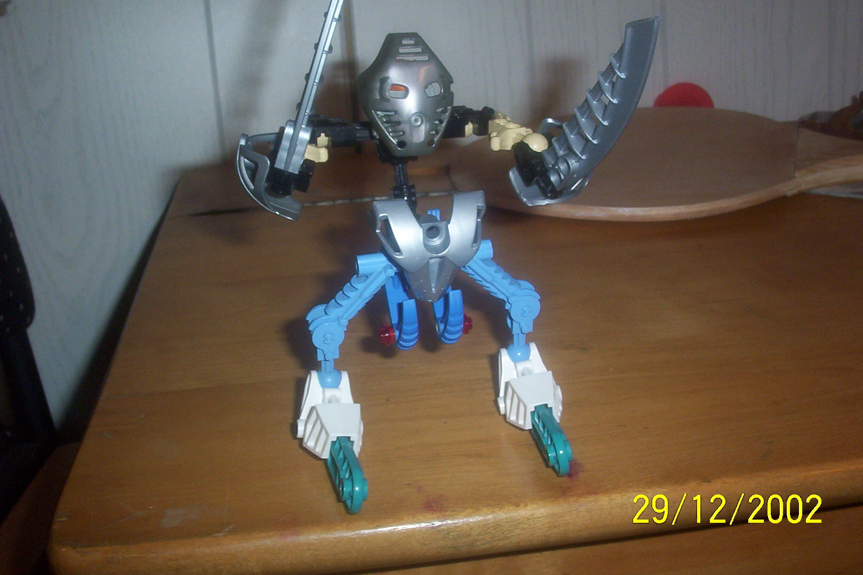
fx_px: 983
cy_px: 262
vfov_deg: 32.6
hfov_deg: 47.4
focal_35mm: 41
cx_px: 430
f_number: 4.5
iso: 140
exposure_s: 1/30
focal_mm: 6
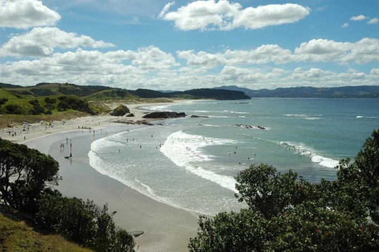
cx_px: 190
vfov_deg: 36.8
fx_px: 379
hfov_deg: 53.2
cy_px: 126
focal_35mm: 36
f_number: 11
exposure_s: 1/400
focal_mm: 24
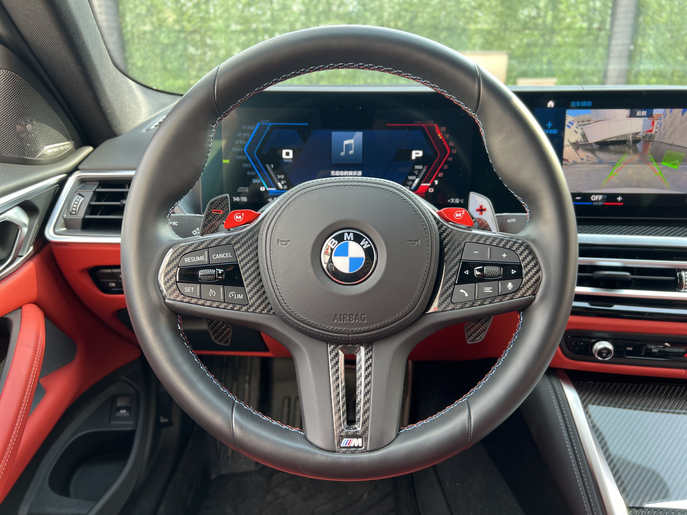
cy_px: 258
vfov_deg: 53.1
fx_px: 516
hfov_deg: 67.3
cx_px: 344
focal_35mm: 26
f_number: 1.5
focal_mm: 5.7
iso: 64
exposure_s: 1/121
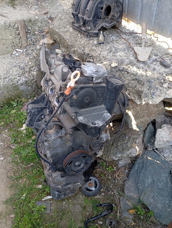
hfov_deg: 49.9
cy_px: 114
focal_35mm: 28
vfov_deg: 63.4
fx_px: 185
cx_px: 86
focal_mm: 4.27
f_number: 1.8
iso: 194
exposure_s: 1/100
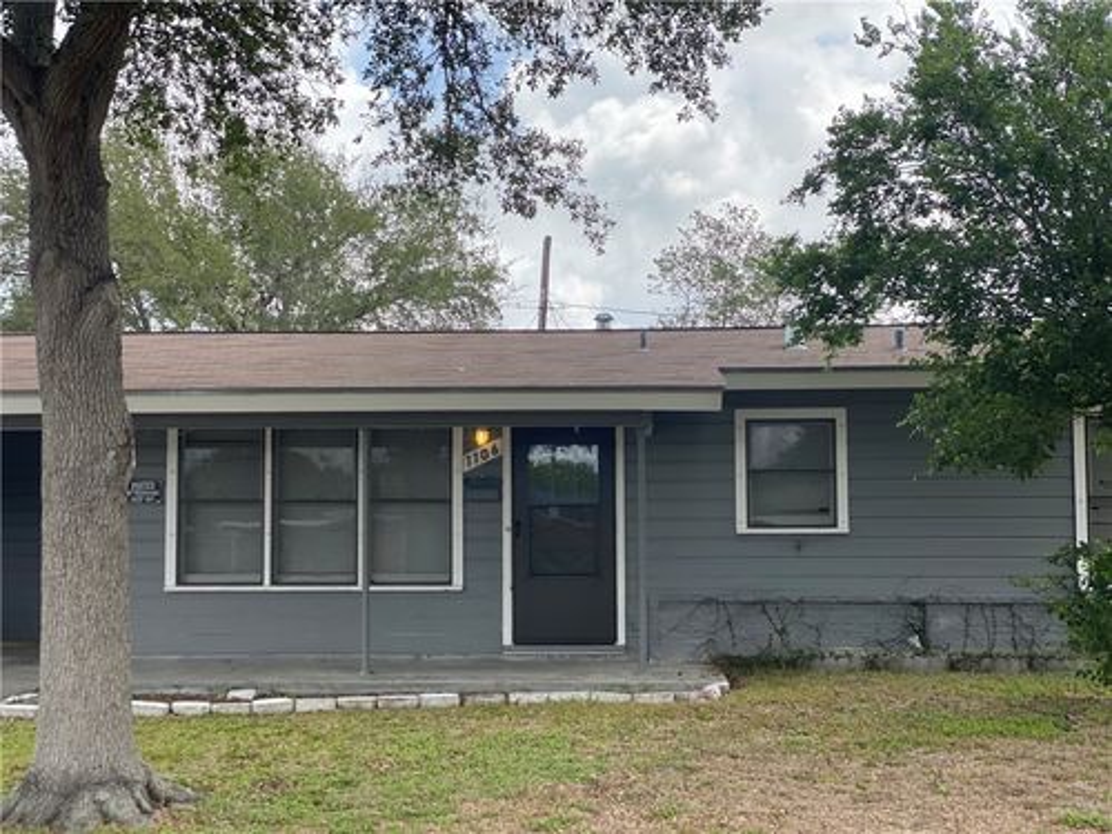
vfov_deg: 28.0
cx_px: 556
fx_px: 1670
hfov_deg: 36.8
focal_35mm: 52
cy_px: 417
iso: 20
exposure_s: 1/1065
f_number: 2
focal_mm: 6
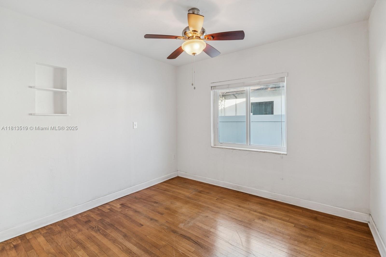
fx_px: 172
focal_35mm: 16
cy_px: 128
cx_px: 193
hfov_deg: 96.7
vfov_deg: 73.8
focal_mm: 16
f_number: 10
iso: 200
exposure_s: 1/10
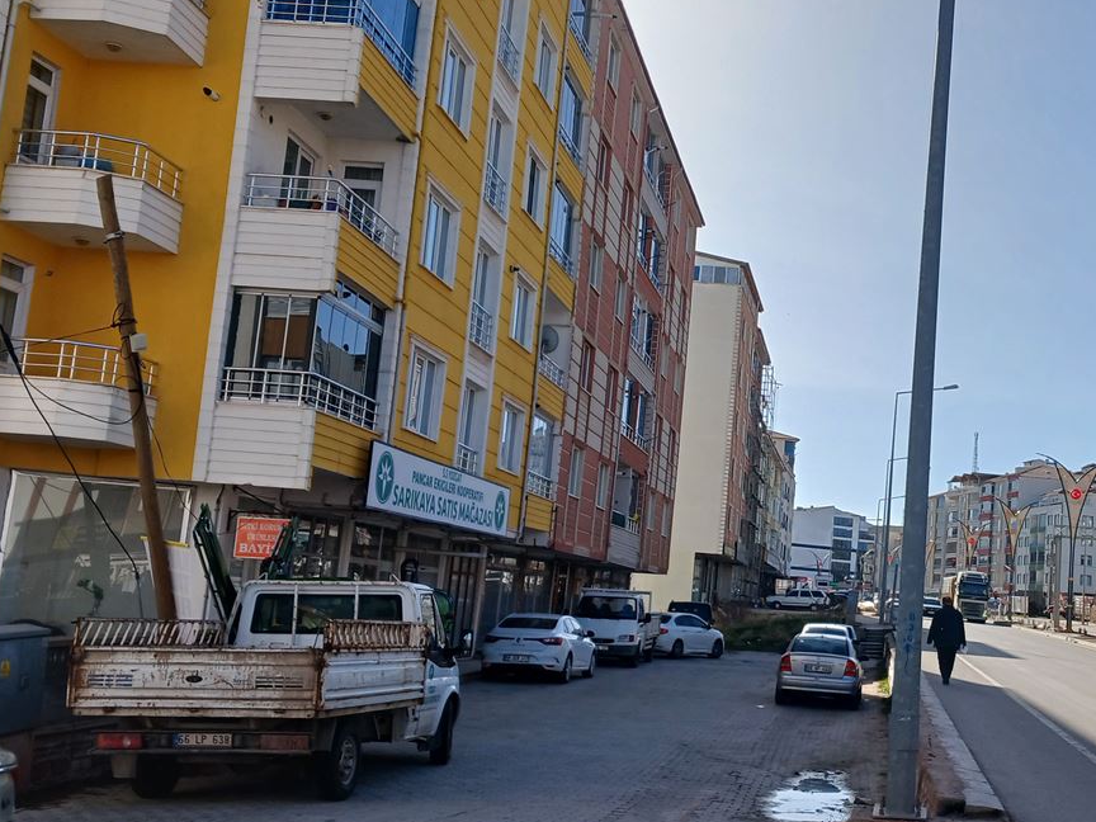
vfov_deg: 32.2
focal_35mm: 45
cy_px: 430
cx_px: 822
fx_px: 1425
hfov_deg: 40.9
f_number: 1.8
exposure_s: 1/791
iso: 20
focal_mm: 4
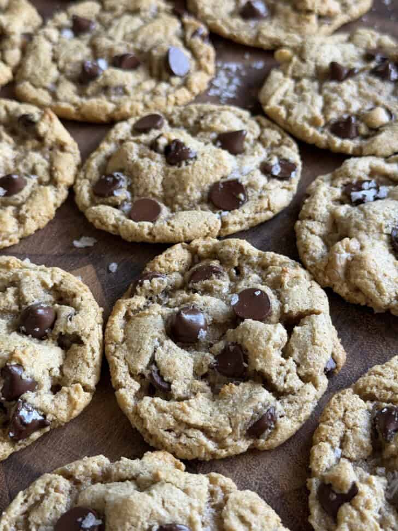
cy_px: 266
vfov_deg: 39.7
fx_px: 736
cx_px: 199
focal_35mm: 48
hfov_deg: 30.3
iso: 100
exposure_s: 1/86
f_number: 1.8
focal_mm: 6.8
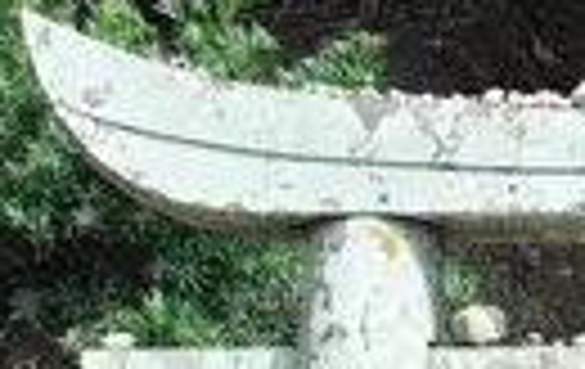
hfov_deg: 11.4
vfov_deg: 7.4
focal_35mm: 175
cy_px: 506
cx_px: 891
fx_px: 2797
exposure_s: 1/160
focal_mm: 19
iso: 100
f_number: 5.6
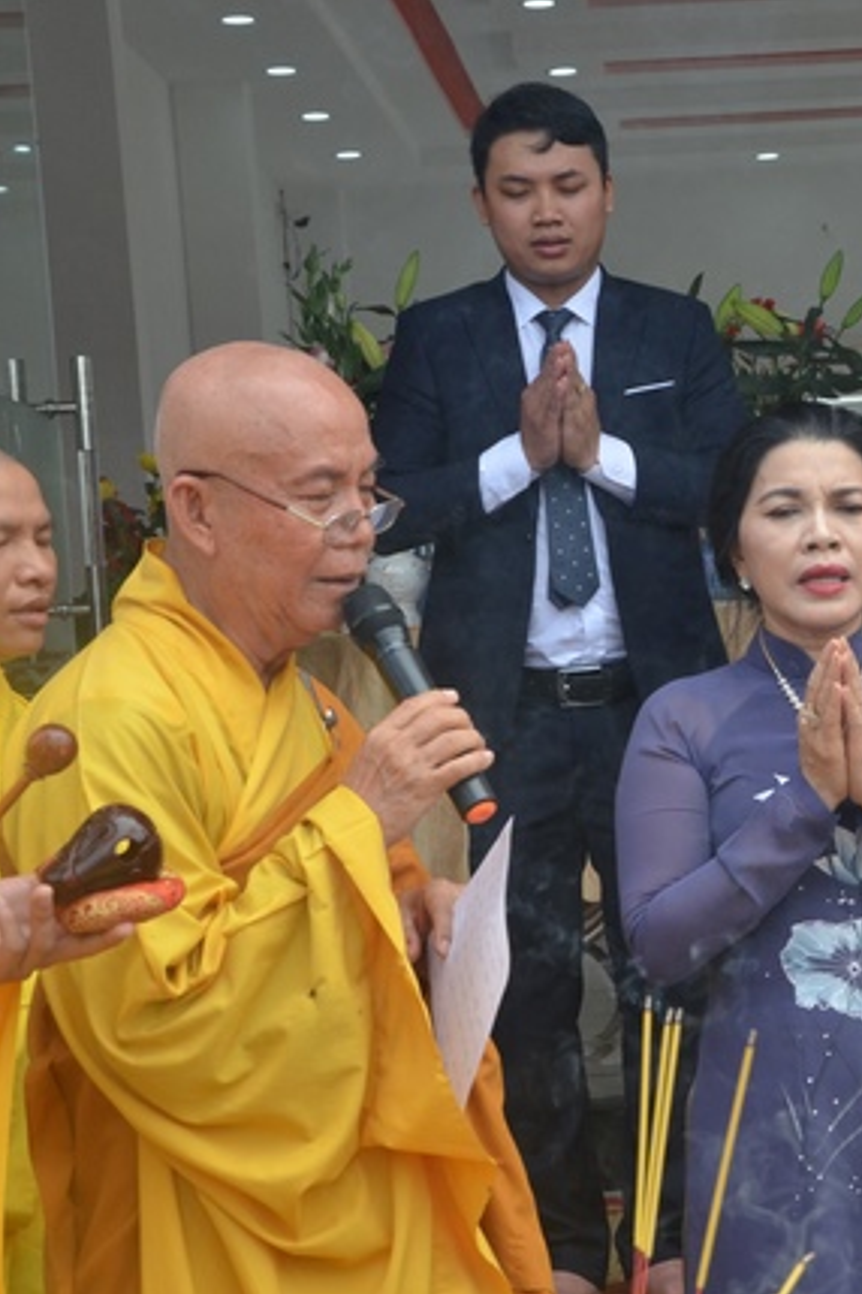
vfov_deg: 18.8
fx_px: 3915
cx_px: 928
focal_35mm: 109
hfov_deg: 12.4
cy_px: 647
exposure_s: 1/500
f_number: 11
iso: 1000
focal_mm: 48
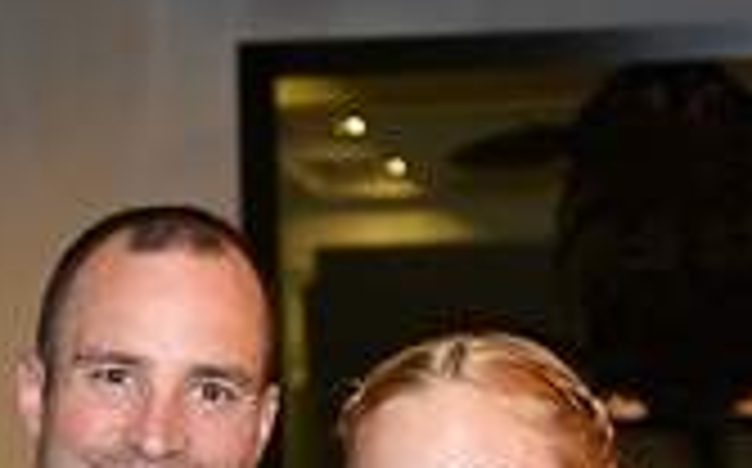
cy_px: 592
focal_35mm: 161
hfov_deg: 13.0
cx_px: 198
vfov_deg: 8.0
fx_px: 3296
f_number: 3.5
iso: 1000
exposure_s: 1/125
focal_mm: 32
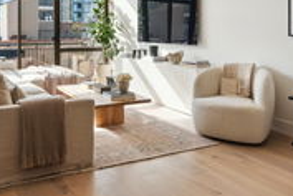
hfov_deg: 50.0
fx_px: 309
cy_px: 7
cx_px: 103
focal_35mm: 38
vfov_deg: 32.7
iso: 100
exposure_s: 1/25
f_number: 10
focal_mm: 14
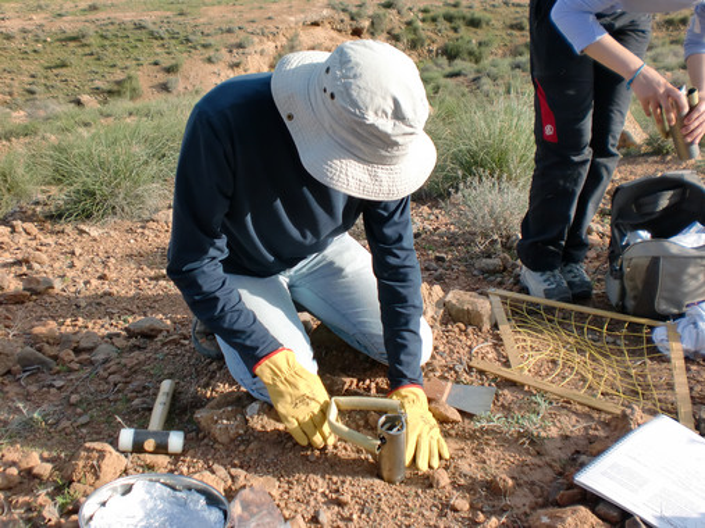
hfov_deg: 52.6
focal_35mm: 35
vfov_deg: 40.7
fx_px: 713
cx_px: 352
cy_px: 264
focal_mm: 6.3
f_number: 3.1
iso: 64
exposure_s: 1/500
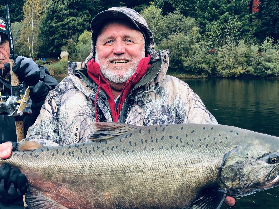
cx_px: 118
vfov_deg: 34.3
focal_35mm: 42
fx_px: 339
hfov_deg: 44.7
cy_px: 118
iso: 20
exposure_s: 1/294
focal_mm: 3.99
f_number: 1.8
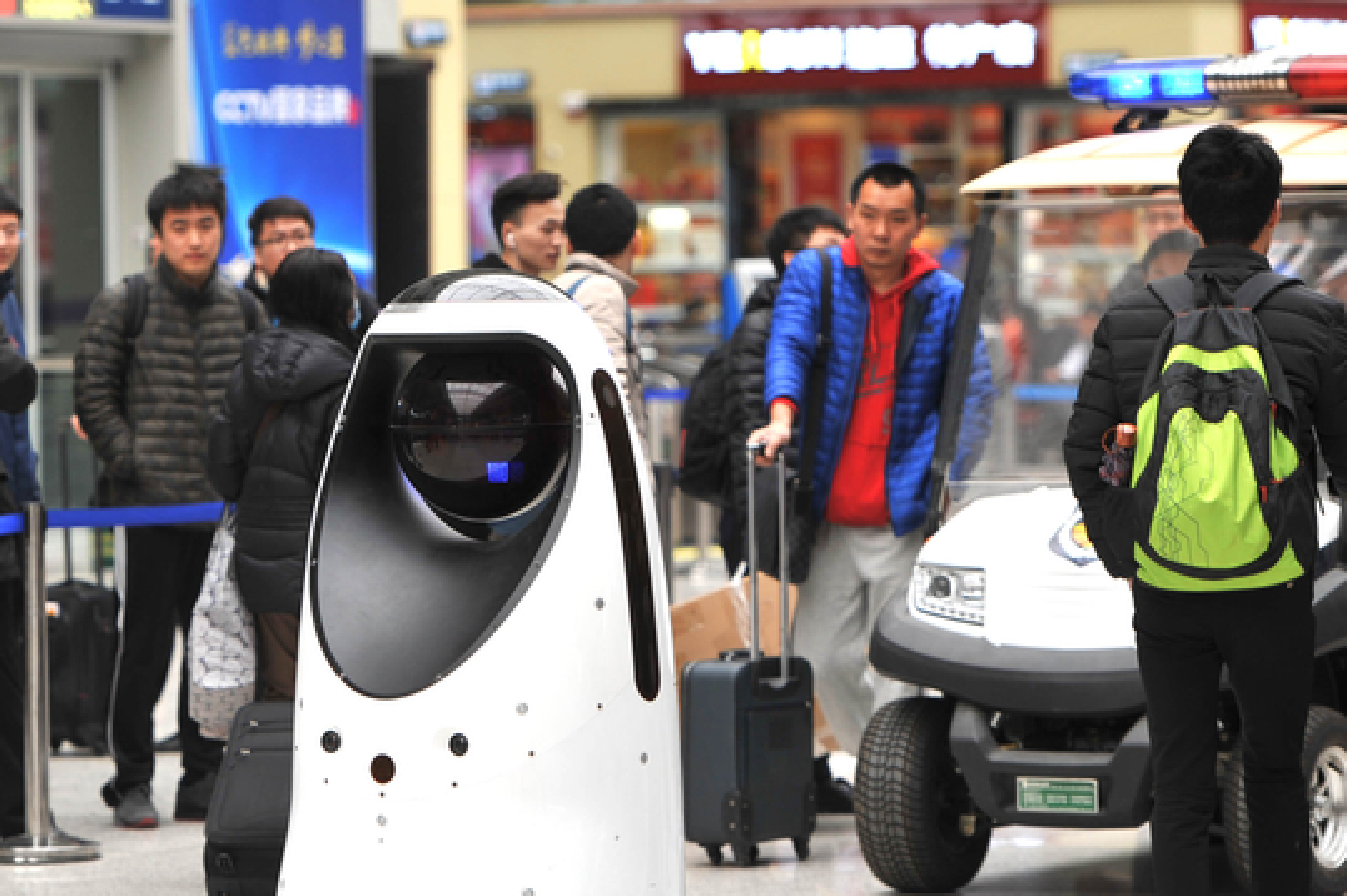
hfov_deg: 9.8
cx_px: 456
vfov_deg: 6.6
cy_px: 407
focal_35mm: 209
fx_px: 7815
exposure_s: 1/320
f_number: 2.8
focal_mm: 125
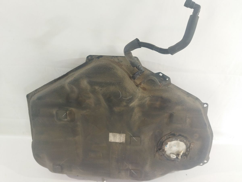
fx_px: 189
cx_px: 121
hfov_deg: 65.3
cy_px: 91
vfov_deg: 51.4
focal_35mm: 27
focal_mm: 4.71
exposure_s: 1/50
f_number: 1.79
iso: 181
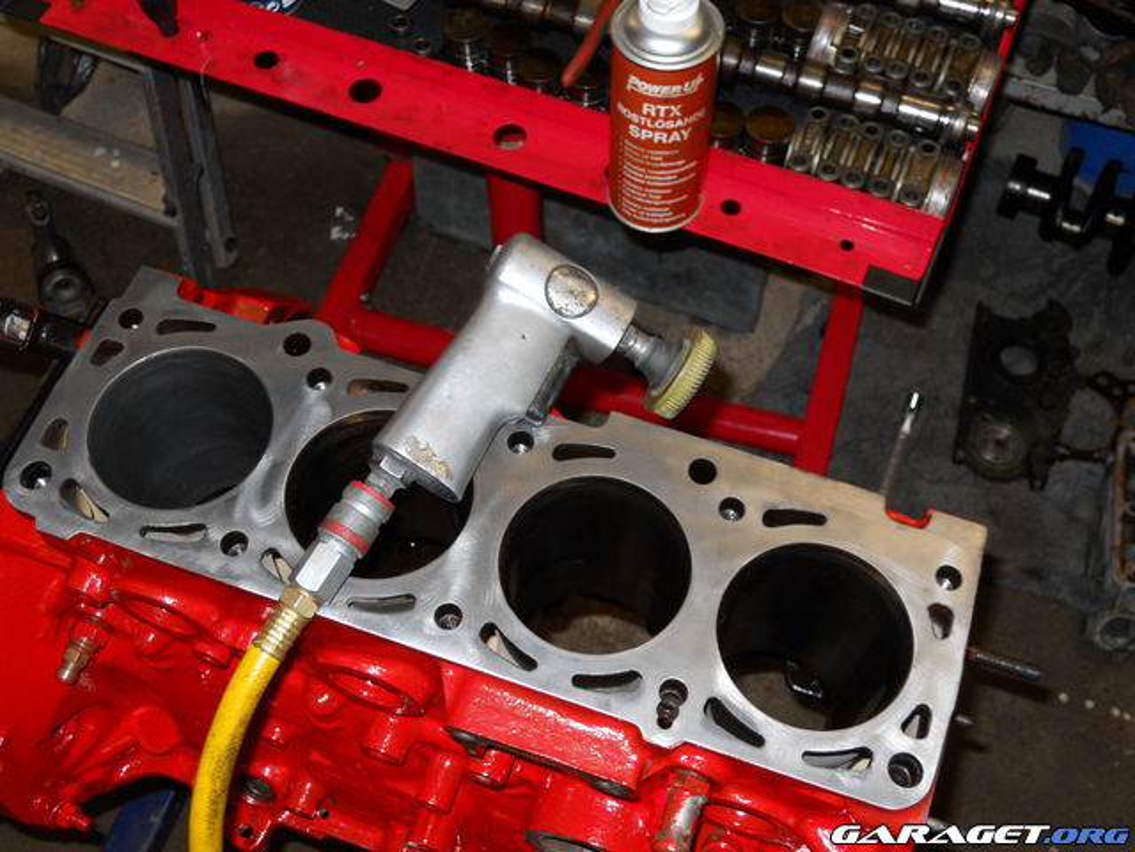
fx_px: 1180
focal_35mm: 36
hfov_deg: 51.4
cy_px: 426
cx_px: 568
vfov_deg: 39.7
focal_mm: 6.4
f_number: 3
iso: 80
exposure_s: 1/30
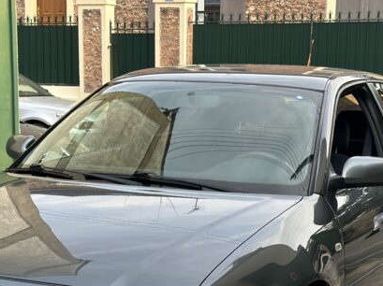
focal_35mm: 94
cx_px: 152
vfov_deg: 15.5
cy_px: 252
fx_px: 1039
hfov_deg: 20.9
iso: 64
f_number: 1.78
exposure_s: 1/389
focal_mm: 6.86
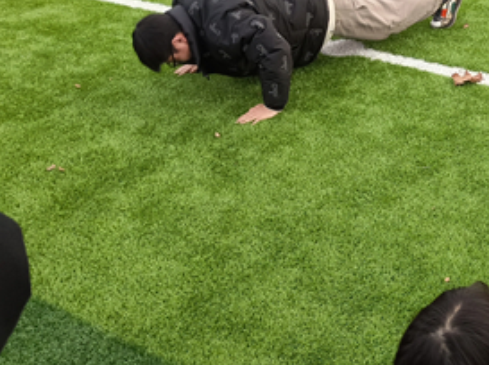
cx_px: 480
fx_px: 762
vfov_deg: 26.7
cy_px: 106
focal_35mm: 54
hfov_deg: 32.9
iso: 458
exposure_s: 1/100
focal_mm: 5.59
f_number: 1.88
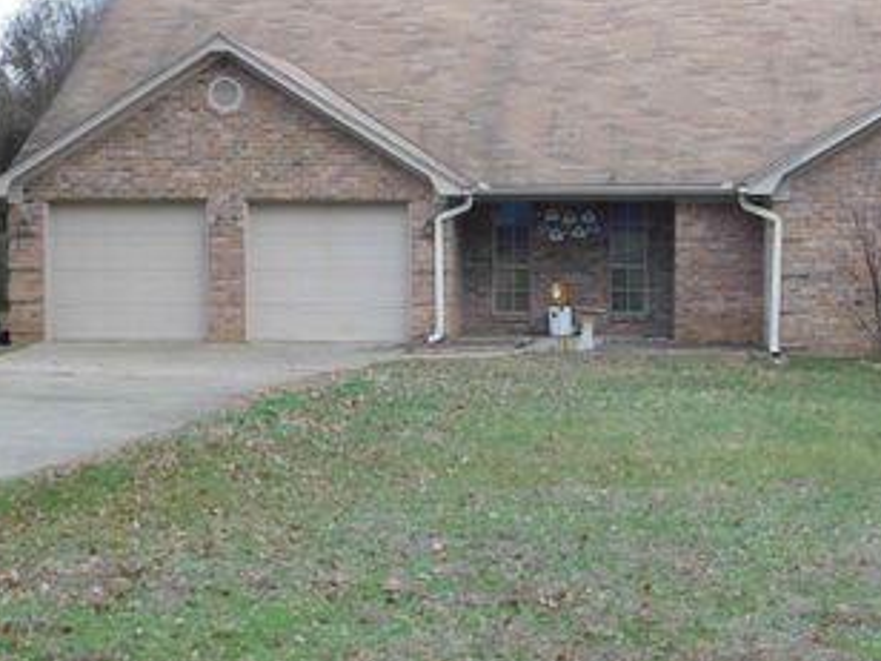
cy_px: 282
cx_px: 543
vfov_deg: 20.2
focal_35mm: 73
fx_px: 1858
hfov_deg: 26.6
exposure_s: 1/100
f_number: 3.7
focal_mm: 8
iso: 125
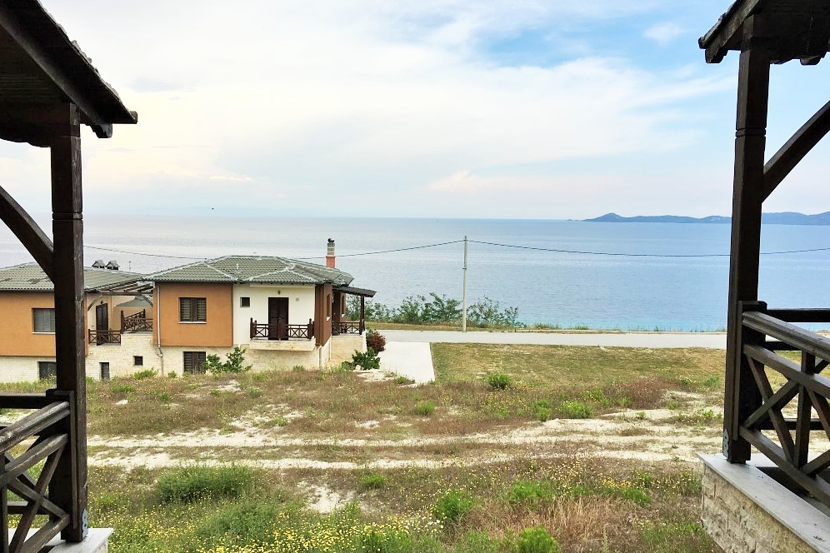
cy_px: 279
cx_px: 408
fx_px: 715
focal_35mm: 31
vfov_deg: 42.3
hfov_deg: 60.3
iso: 25
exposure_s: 1/1221
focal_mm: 4.15
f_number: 2.2
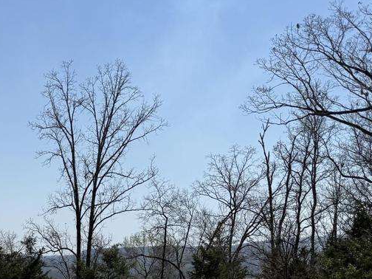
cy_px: 364
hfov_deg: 27.6
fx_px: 699
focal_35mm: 65
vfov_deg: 20.6
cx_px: -25
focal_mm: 6.76
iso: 80
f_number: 1.78
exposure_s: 1/8130
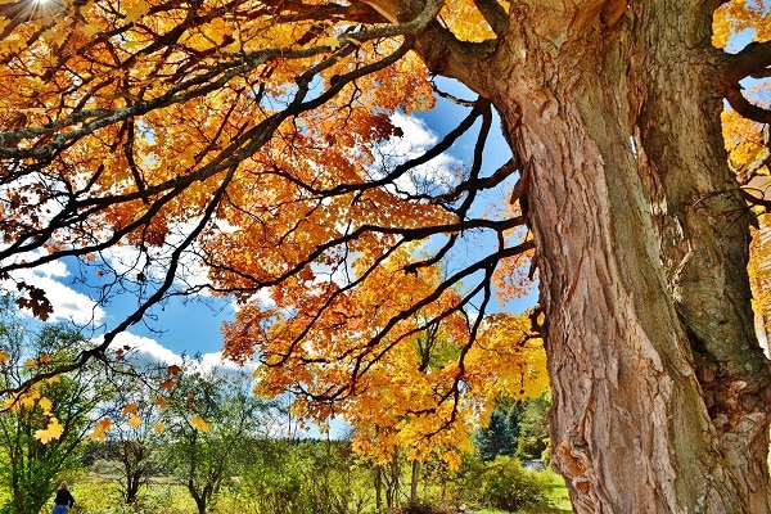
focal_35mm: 27
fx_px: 578
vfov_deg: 47.9
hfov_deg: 67.4
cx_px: 386
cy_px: 257
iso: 100
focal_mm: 18
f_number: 8
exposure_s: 1/200
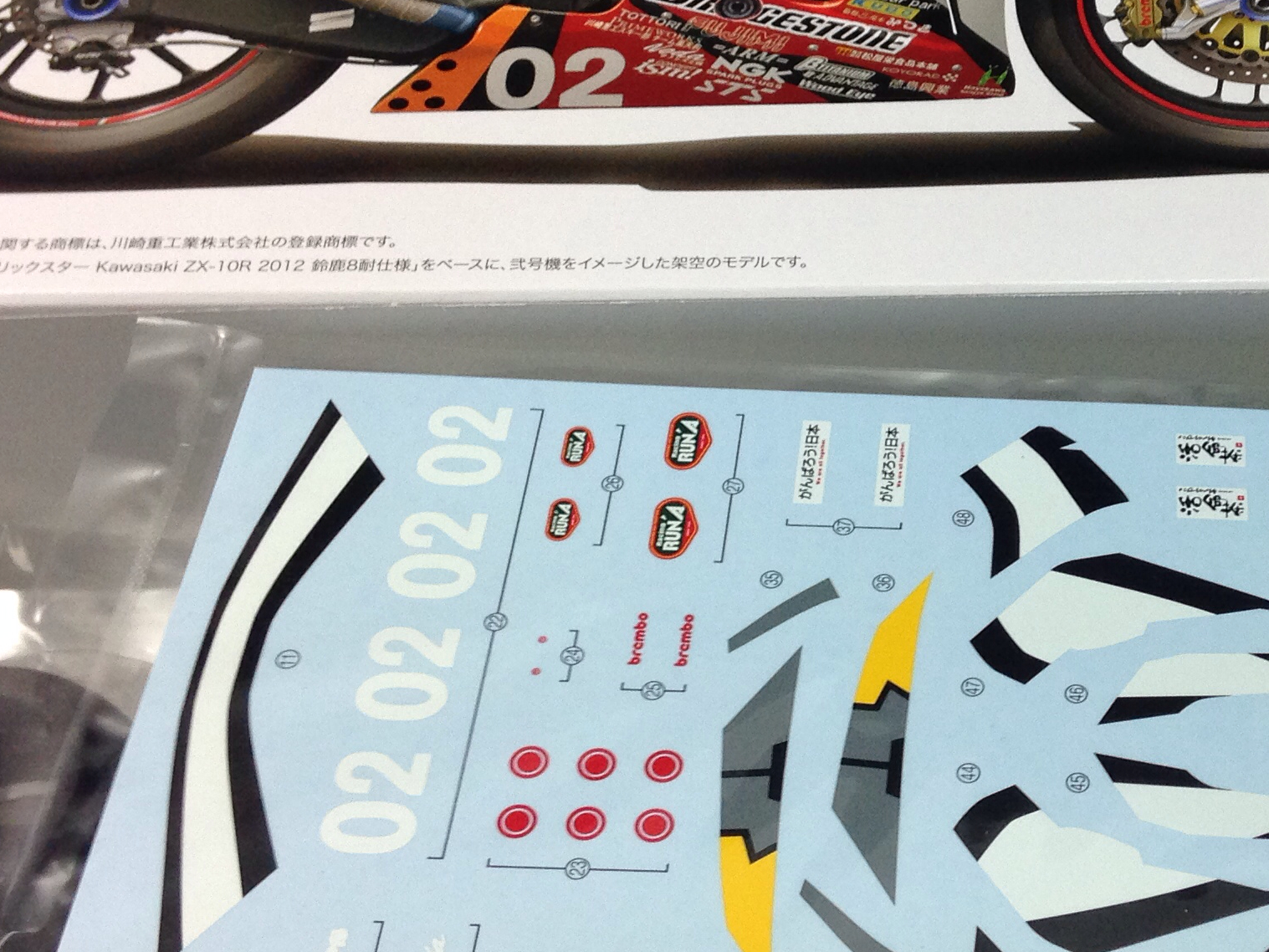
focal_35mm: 71
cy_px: 371
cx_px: 1049
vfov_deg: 20.7
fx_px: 2603
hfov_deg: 26.8
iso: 100
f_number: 2.4
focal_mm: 4.12
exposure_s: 1/120
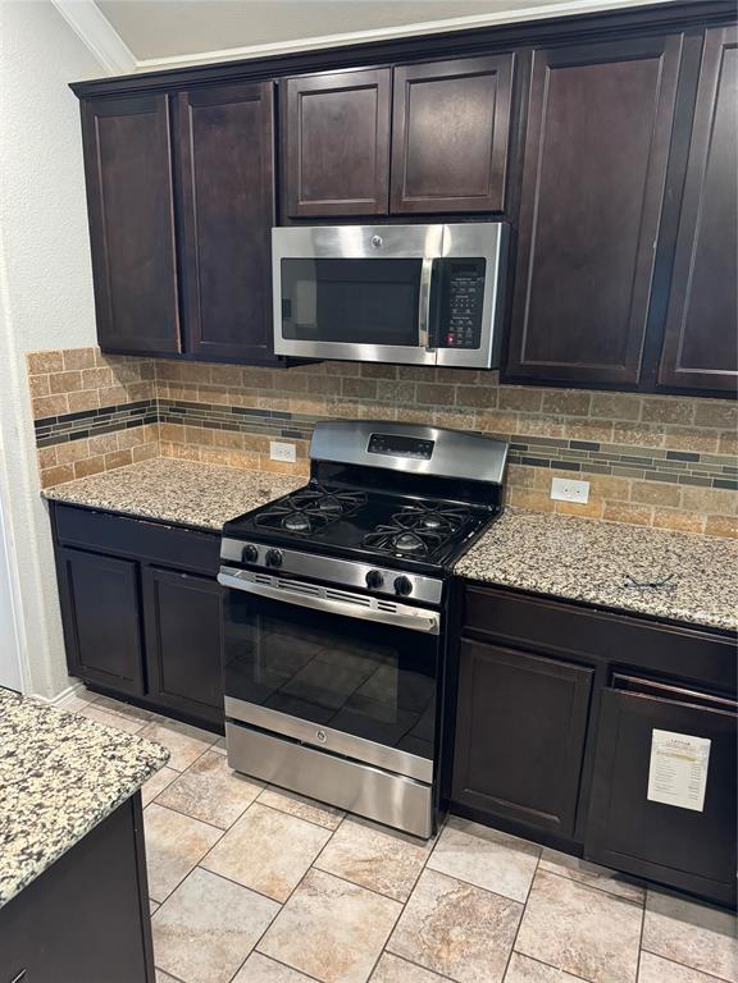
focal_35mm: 24
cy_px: 492
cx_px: 369
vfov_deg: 71.6
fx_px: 682
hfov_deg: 56.8
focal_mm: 6.76
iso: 640
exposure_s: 1/40
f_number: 1.78
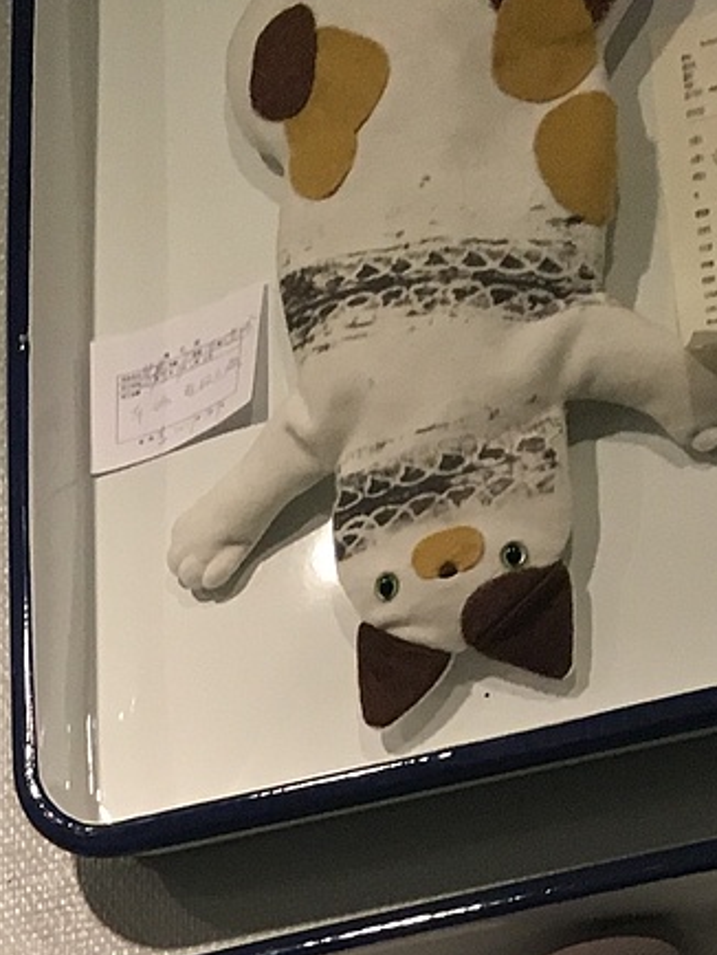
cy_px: 1871
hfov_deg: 12.2
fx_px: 3145
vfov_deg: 14.5
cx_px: -440
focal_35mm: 114
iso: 125
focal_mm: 4.15
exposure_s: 1/33
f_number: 2.2
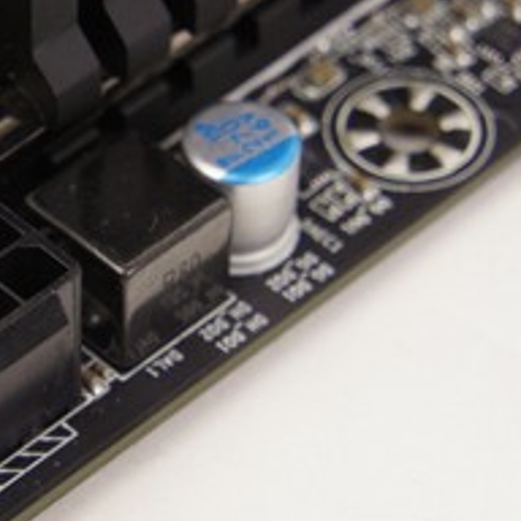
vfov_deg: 9.6
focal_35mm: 183
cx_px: -76
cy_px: 335
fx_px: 3116
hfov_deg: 9.4
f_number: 7.1
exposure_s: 1/30
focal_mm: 46
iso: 800
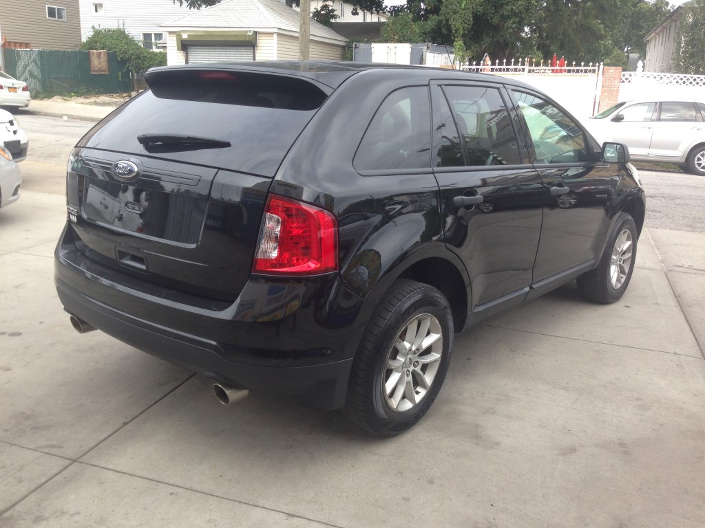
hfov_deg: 55.4
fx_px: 672
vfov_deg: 42.9
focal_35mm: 33
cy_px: 264
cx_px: 352
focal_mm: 4.12
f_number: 2.4
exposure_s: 1/310
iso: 50
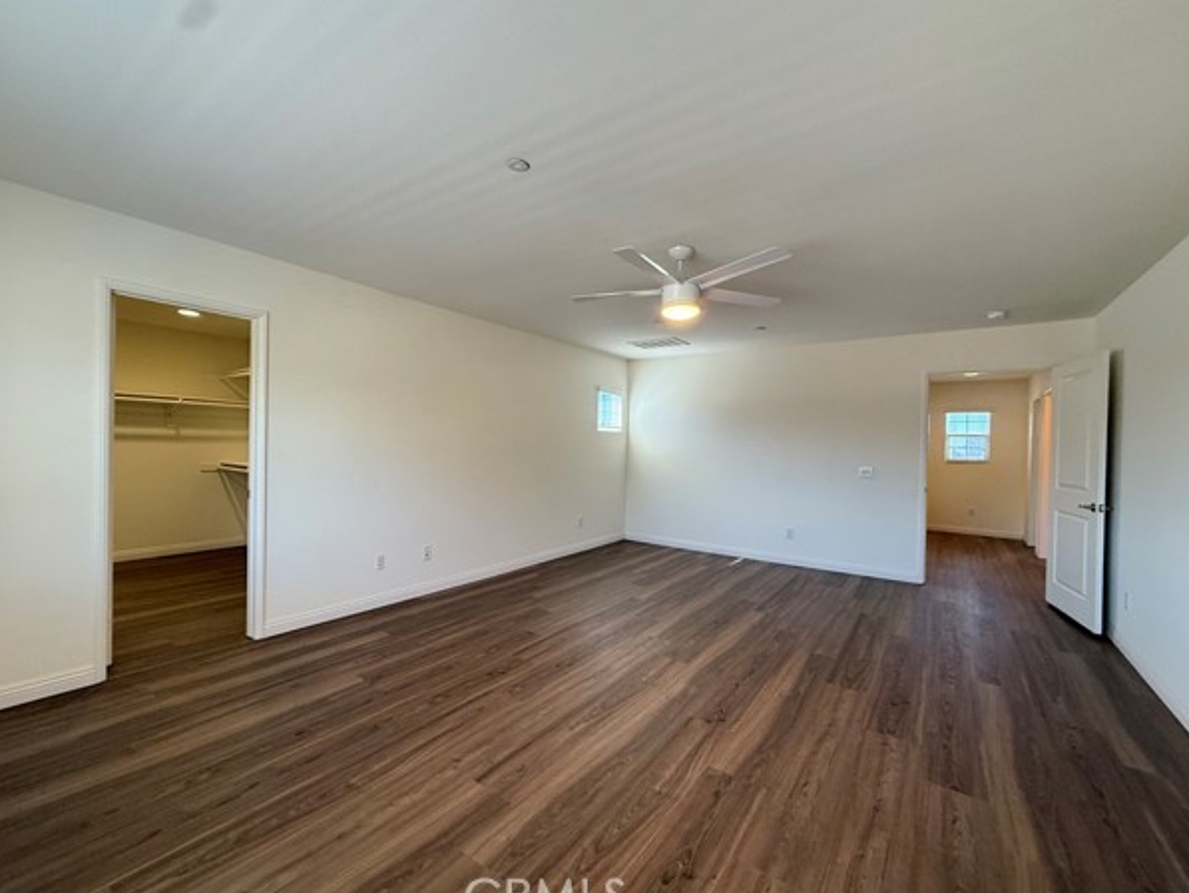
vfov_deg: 81.8
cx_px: 566
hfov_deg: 98.1
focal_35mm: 15
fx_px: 515
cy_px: 446
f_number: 2.2
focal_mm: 2.22
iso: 250
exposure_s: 1/120
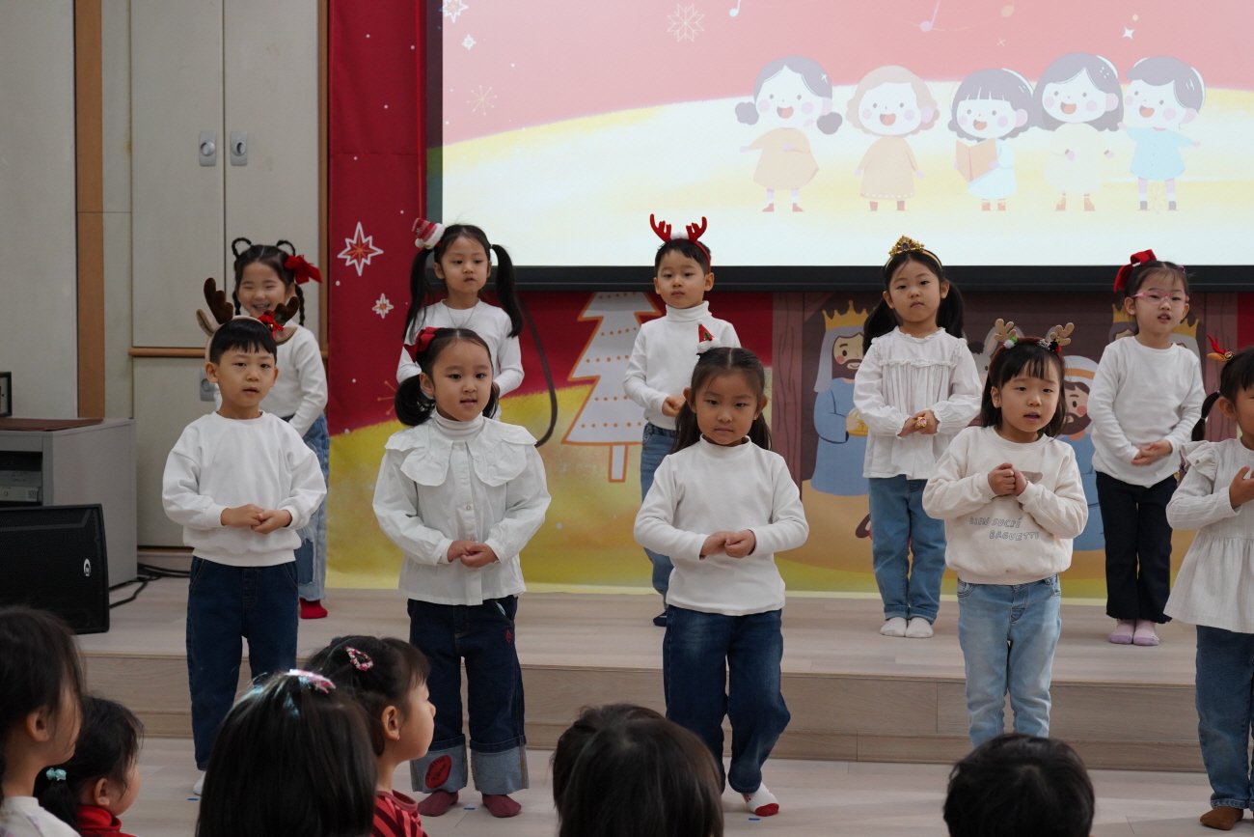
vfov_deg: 22.6
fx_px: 2090
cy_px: 418
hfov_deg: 33.4
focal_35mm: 60
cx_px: 627
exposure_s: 1/160
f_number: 7.1
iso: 2500
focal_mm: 60
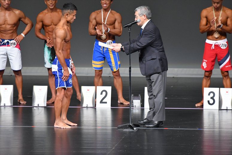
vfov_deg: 4.0
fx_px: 2222
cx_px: 116
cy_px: 78
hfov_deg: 6.0
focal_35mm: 345
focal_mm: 230
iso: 5000
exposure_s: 1/400
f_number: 5.6
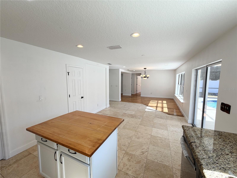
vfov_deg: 85.7
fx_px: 96
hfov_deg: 102.1
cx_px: 118
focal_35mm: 14
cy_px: 89
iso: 25
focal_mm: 2.22
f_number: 2.2
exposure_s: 1/120
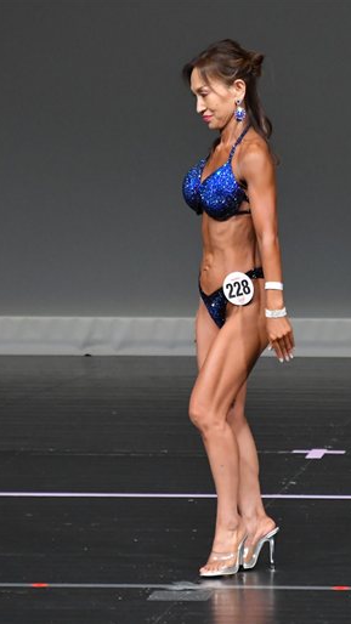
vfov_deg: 3.0
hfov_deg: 1.7
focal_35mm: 711
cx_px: 290
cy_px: 312
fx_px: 11768
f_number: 5.6
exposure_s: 1/400
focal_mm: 300
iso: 4000
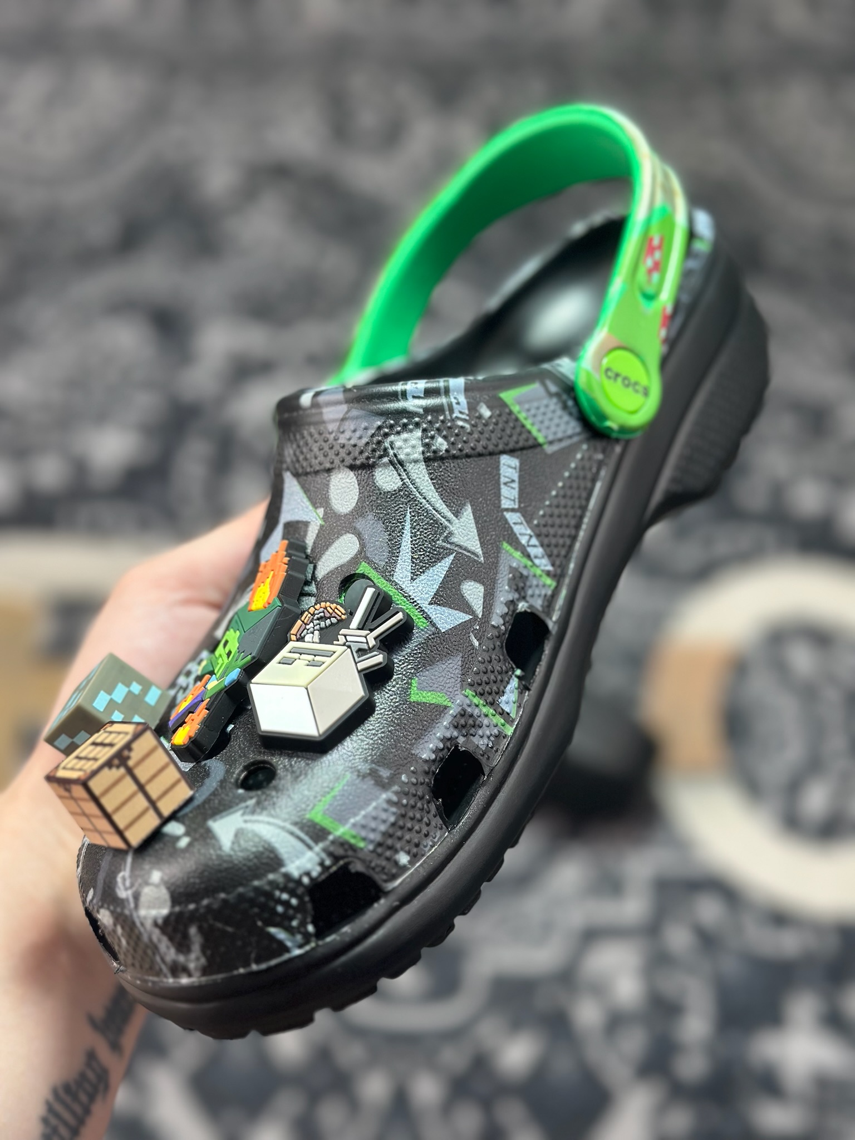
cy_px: 570
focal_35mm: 48
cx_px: 428
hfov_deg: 30.3
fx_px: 1581
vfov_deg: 39.7
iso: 80
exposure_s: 1/382
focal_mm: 6.86
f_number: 1.78
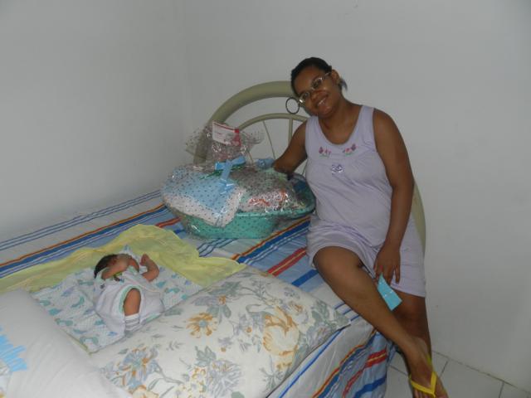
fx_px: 353
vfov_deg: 58.9
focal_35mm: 23
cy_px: 199
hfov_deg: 73.9
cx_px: 266
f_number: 3.4
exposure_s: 1/30
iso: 200
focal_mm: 4
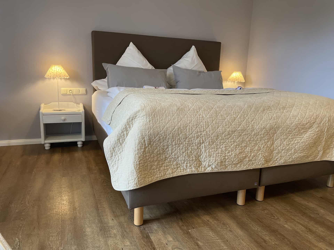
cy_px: 125
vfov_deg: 53.1
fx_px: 251
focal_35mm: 26
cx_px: 167
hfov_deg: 67.3
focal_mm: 4.2
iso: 160
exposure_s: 1/60
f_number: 1.6
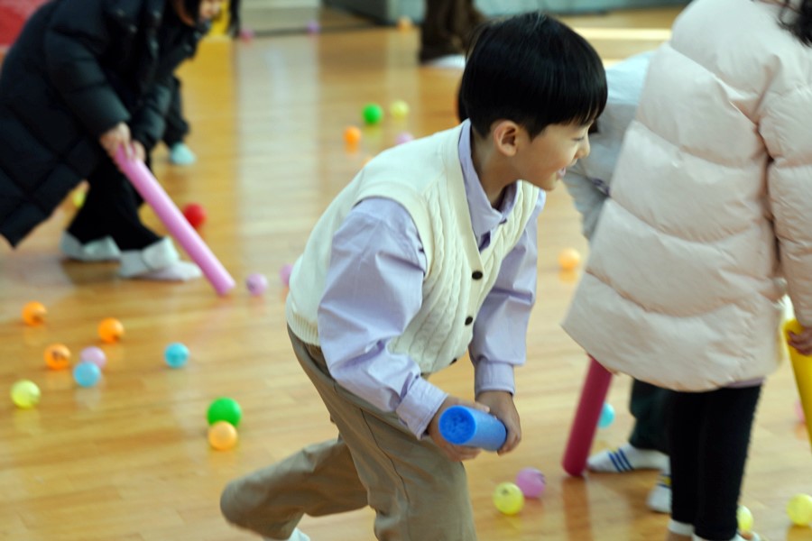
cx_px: 406
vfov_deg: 16.7
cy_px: 270
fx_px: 1849
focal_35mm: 82
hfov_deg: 24.8
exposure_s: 1/160
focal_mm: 82
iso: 640
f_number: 4
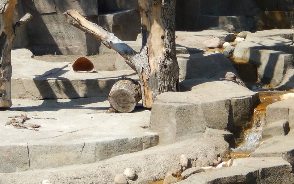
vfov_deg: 9.3
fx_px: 1121
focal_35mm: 140
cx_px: 90
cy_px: 37
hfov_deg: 14.9
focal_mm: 12
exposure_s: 1/500
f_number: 4.8
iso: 125
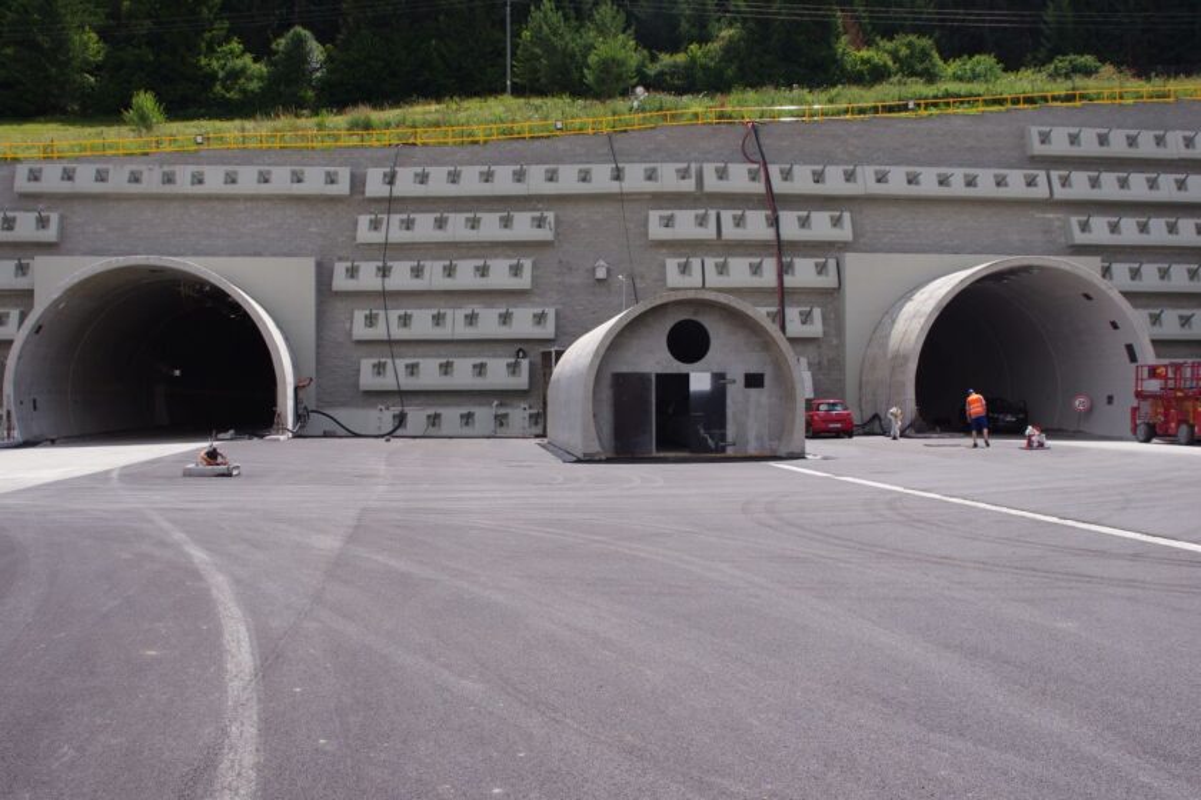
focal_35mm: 36
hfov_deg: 53.1
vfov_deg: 36.9
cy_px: 400
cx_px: 600
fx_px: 1201
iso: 160
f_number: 8
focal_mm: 24
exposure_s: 1/320
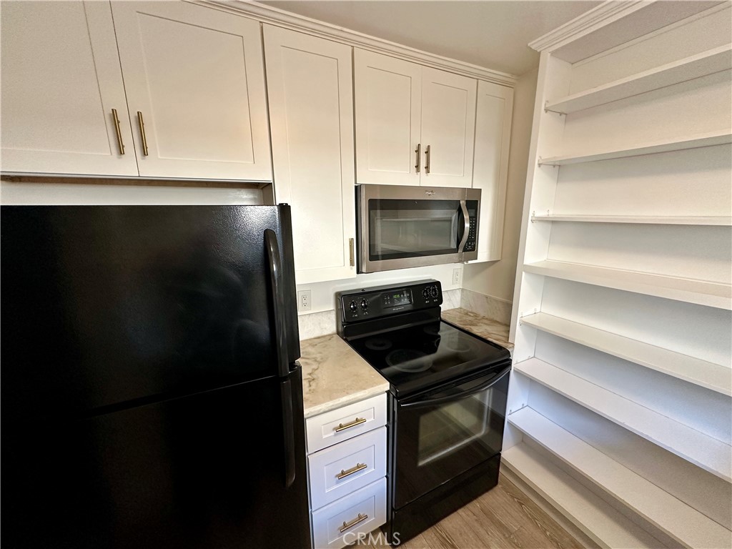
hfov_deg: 102.1
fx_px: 296
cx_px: 366
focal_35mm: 14
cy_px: 274
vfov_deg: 85.7
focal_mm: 2.22
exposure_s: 1/60
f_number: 2.2
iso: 250
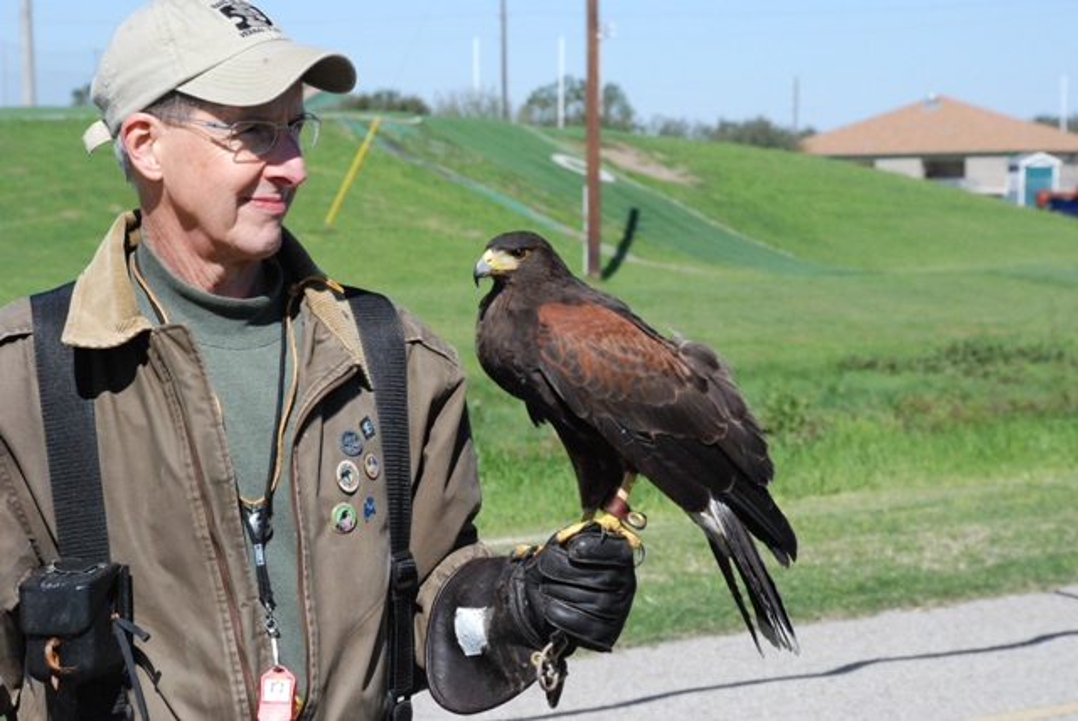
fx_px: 3372
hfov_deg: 18.2
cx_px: 539
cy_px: 360
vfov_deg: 12.2
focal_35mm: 112
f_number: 11
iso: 1600
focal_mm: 75
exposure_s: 1/2000
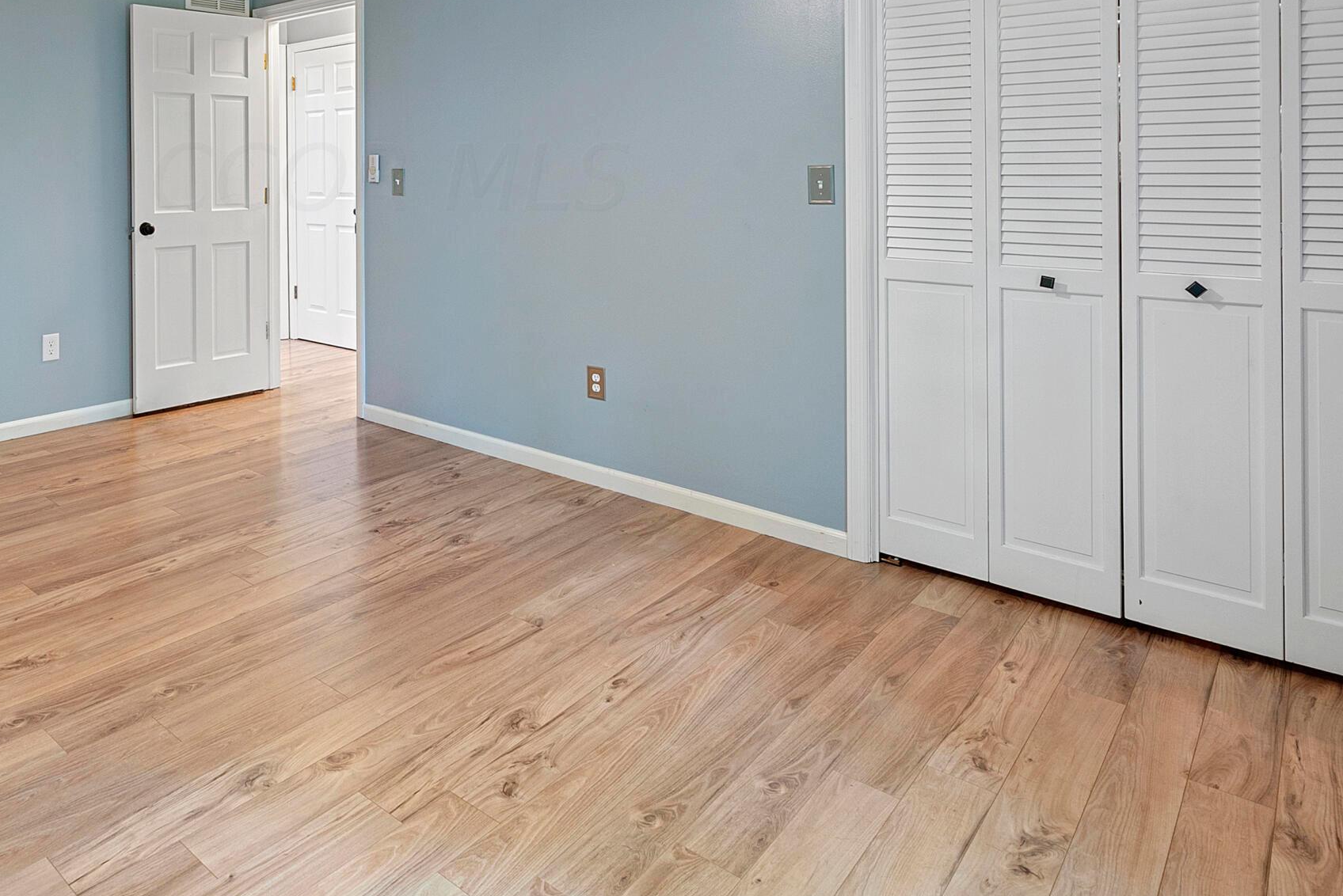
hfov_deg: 72.4
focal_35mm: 23
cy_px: 175
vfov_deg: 51.6
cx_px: 390
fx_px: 858
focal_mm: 13
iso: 800
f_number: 9
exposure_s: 1.3
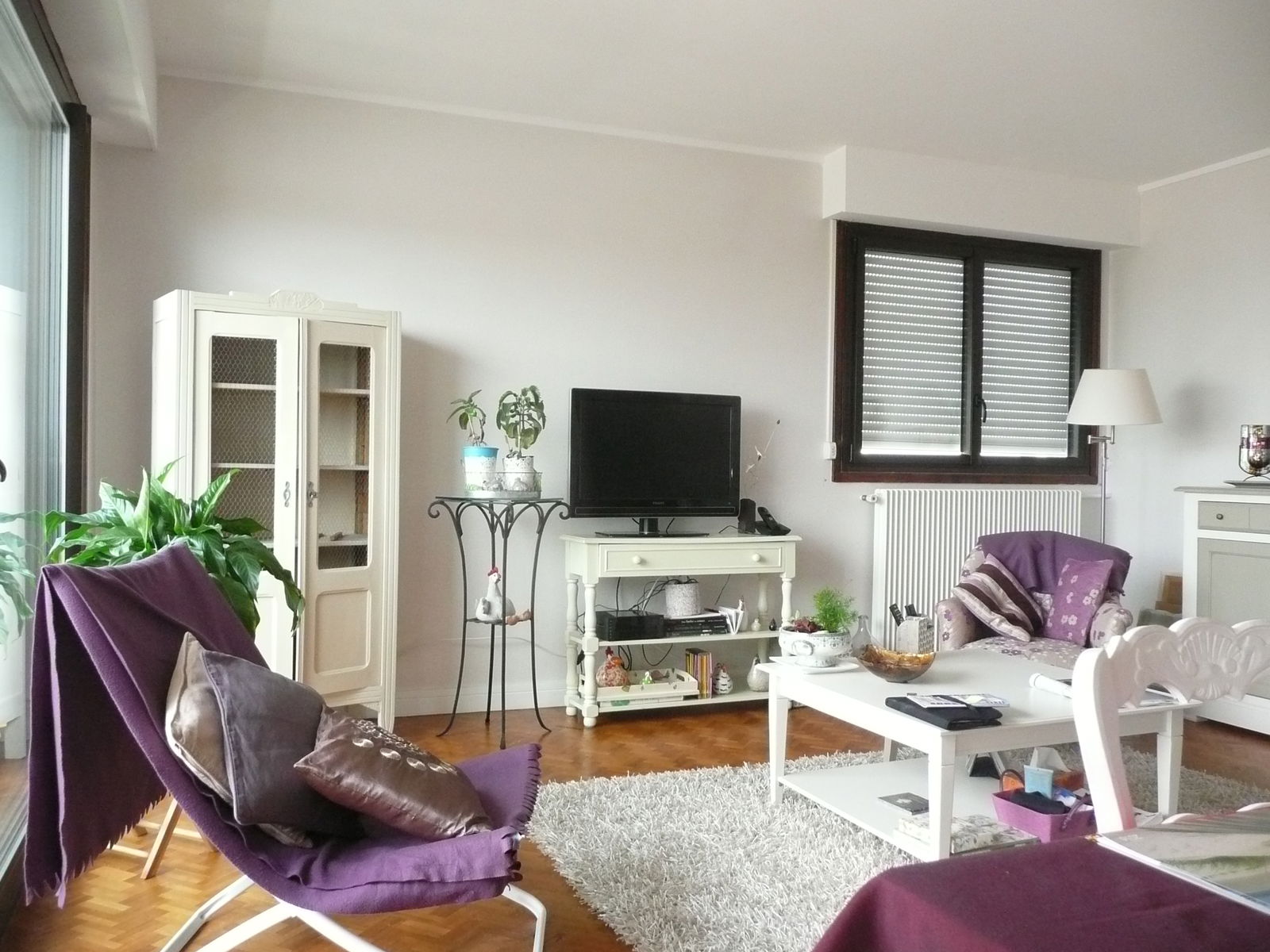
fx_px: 1027
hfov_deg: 63.4
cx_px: 635
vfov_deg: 49.7
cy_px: 476
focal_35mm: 28
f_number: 3.3
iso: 400
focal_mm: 4.6
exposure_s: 1/100
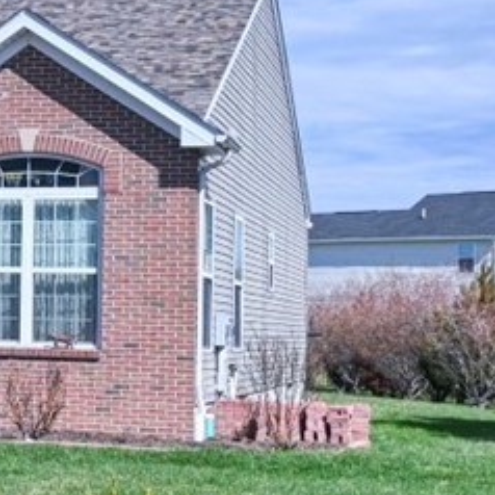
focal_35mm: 93
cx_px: -204
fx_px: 1505
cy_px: 248
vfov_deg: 18.7
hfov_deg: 17.2
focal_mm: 16
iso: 100
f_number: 3.5
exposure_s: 1/2000
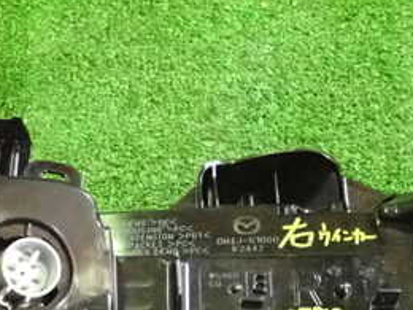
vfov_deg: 17.5
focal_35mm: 83
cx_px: 187
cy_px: 286
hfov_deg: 23.6
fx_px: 990
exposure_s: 1/160
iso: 6400
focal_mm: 6.37
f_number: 2.5
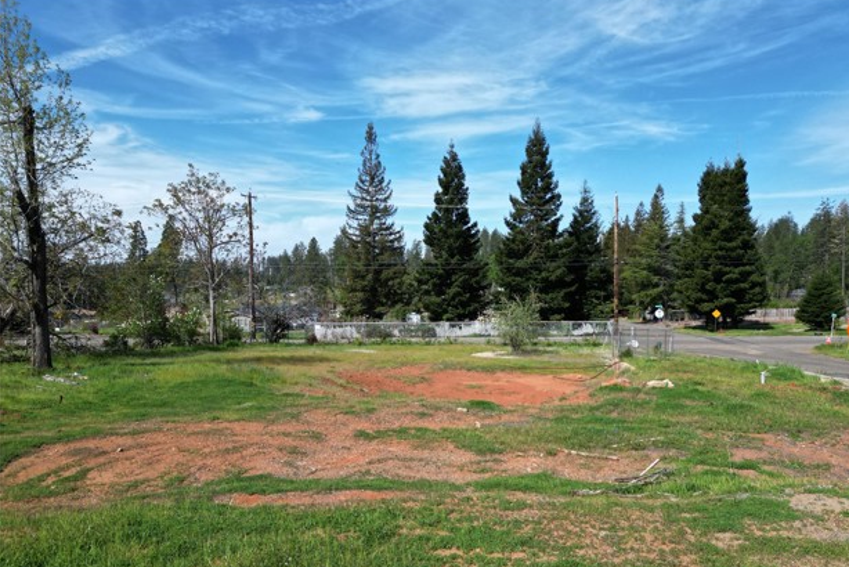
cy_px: 322
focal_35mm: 26
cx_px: 441
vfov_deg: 49.5
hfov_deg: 69.3
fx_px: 613
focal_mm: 6.72
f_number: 1.7
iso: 110
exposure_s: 1/2500
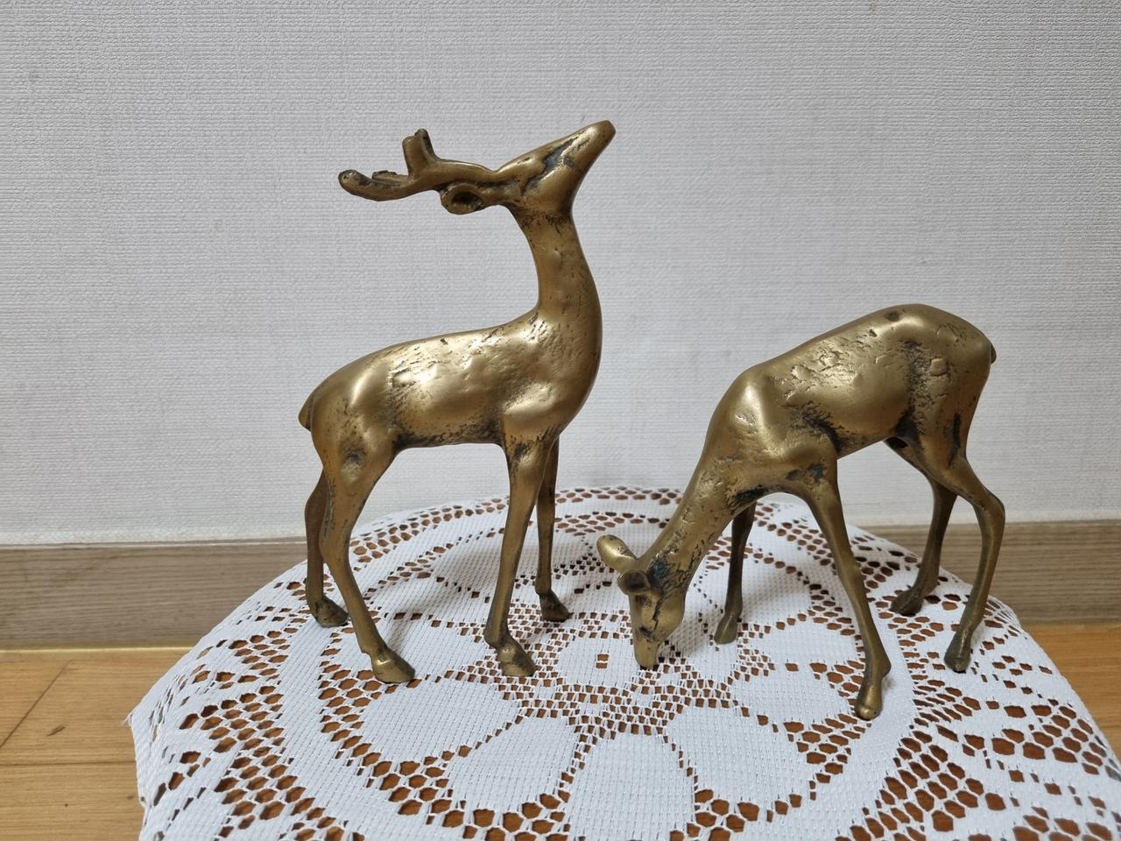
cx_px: 560
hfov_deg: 67.3
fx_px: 842
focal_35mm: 26
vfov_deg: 53.1
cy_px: 420
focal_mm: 5.4
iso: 400
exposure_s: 1/40
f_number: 1.8
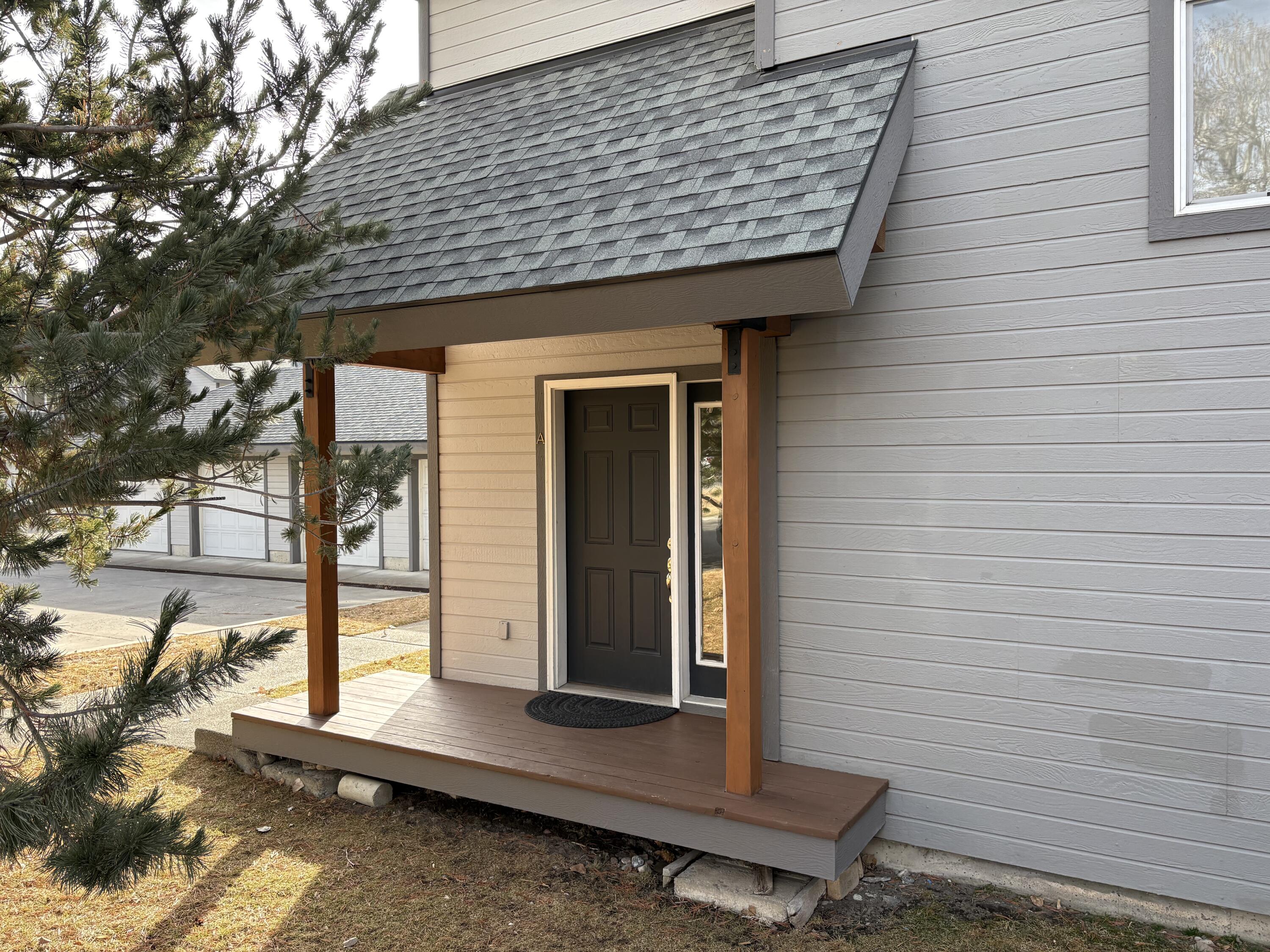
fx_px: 954
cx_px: 635
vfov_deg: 53.1
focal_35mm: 26
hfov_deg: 67.3
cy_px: 476
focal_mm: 5.96
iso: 64
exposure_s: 1/475
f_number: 1.6
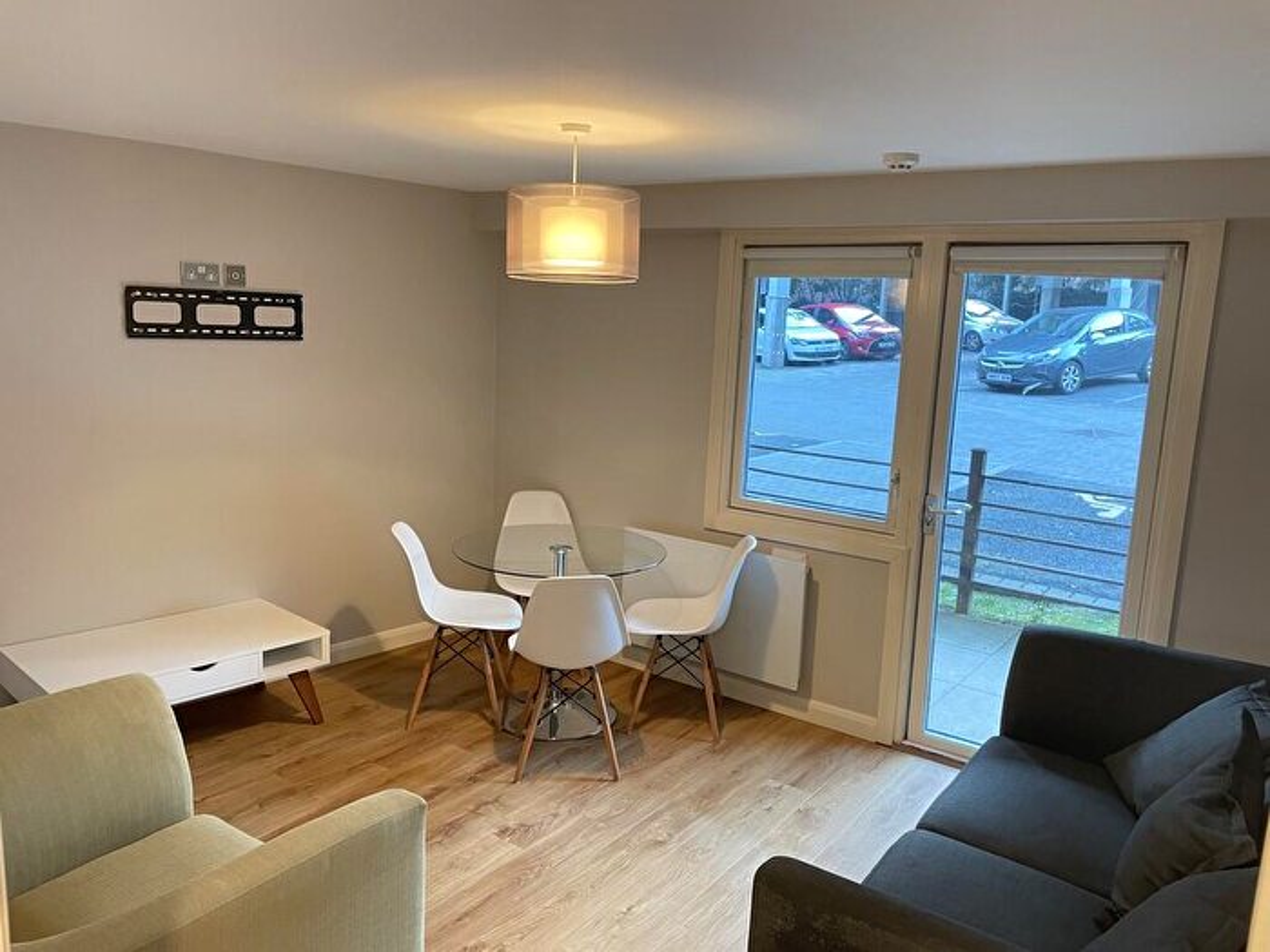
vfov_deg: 53.1
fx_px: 954
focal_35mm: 26
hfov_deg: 67.3
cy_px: 476
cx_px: 635
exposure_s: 1/33
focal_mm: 4.2
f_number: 1.6
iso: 400
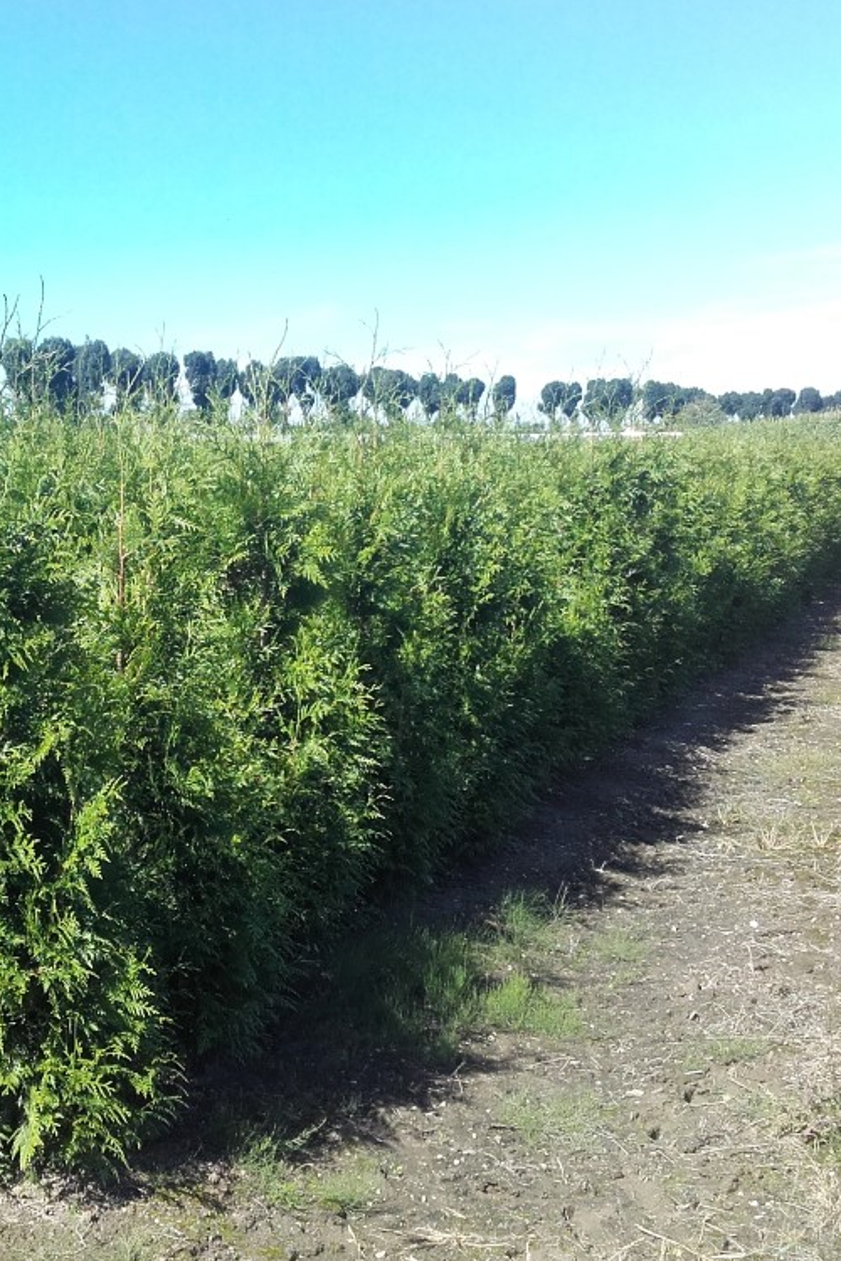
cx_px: 141
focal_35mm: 44
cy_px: 641
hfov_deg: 29.6
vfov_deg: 44.5
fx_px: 1542
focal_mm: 3.31
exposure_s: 1/512
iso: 50
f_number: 2.2
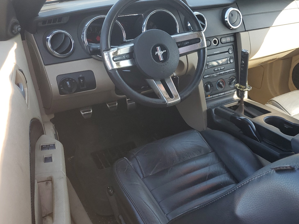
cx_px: 187
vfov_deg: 39.5
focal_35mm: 36
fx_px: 311
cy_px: 135
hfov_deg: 50.8
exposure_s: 1/217
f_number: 1.5
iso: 50
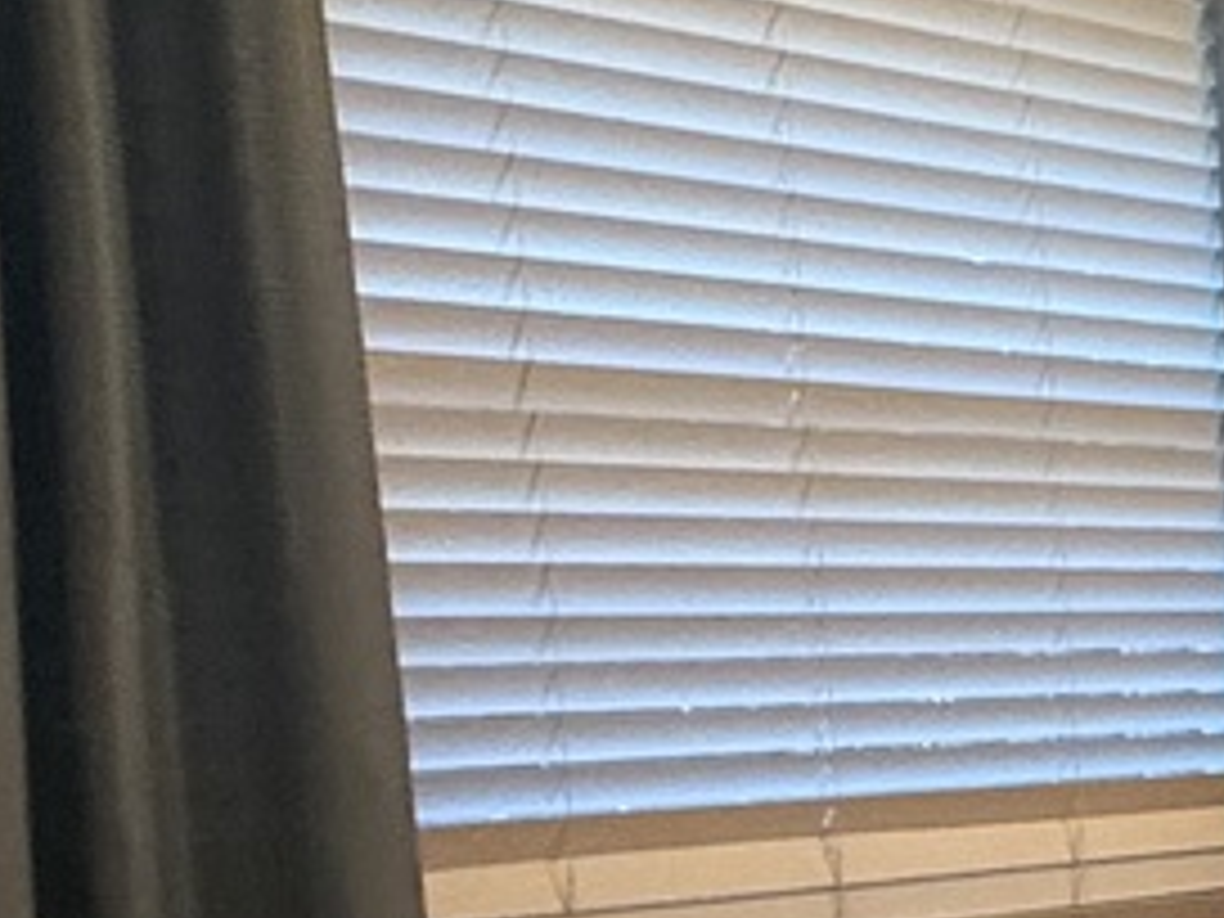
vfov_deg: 19.7
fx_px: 2617
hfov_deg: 15.9
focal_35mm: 74
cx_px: 2794
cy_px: 752
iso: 400
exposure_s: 1/60
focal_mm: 2.22
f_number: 2.2
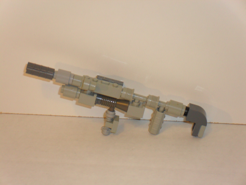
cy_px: 92
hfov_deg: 18.7
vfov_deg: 14.1
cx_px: 123
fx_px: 746
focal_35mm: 105
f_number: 5.8
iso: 200
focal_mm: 18.9
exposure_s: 1/60
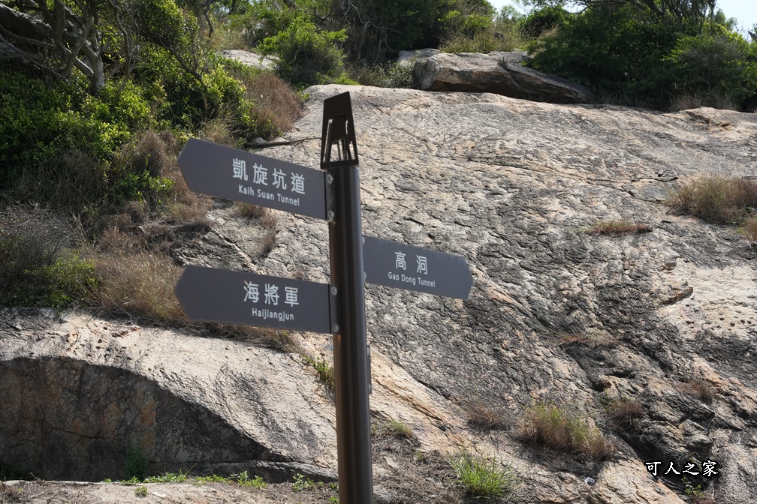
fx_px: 1361
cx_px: 373
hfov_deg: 31.1
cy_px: 250
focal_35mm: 65
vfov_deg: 21.0
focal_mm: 63.7
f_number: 10
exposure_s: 1/3200
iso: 3200
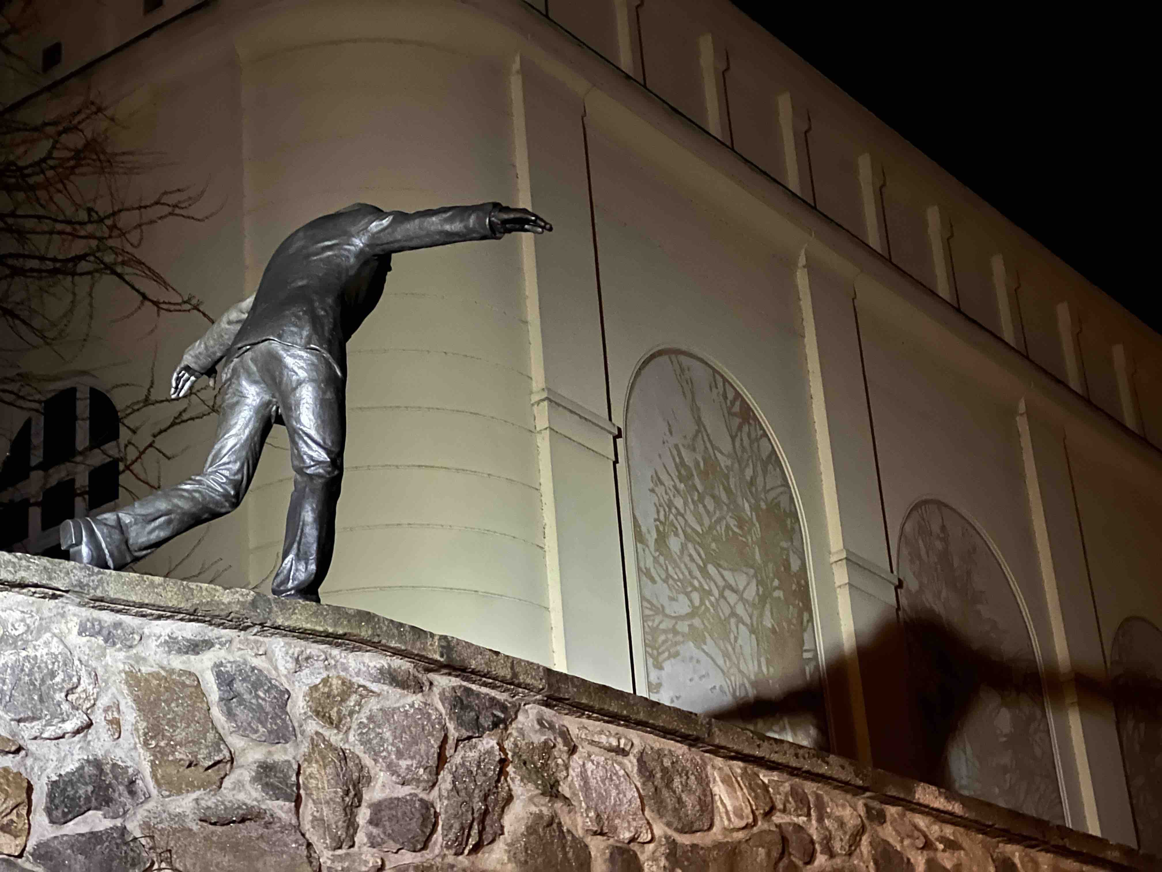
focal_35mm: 77
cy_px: 436
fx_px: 2585
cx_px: 581
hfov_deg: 25.3
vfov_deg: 19.1
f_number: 2.8
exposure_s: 1/8
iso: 1000
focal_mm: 9
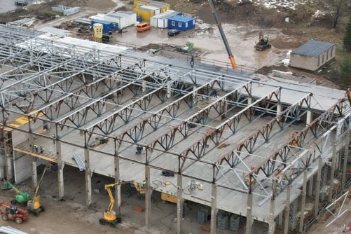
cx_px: 97
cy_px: 192
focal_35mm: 45
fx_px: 439
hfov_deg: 42.5
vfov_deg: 29.1
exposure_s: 1/50
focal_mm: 8.38
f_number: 2.8
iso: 100
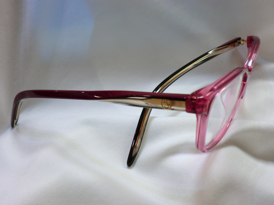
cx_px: 137
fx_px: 253
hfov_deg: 56.8
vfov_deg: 44.2
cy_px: 102
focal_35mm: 32
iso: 125
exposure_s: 1/60
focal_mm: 5.8
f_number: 3.5
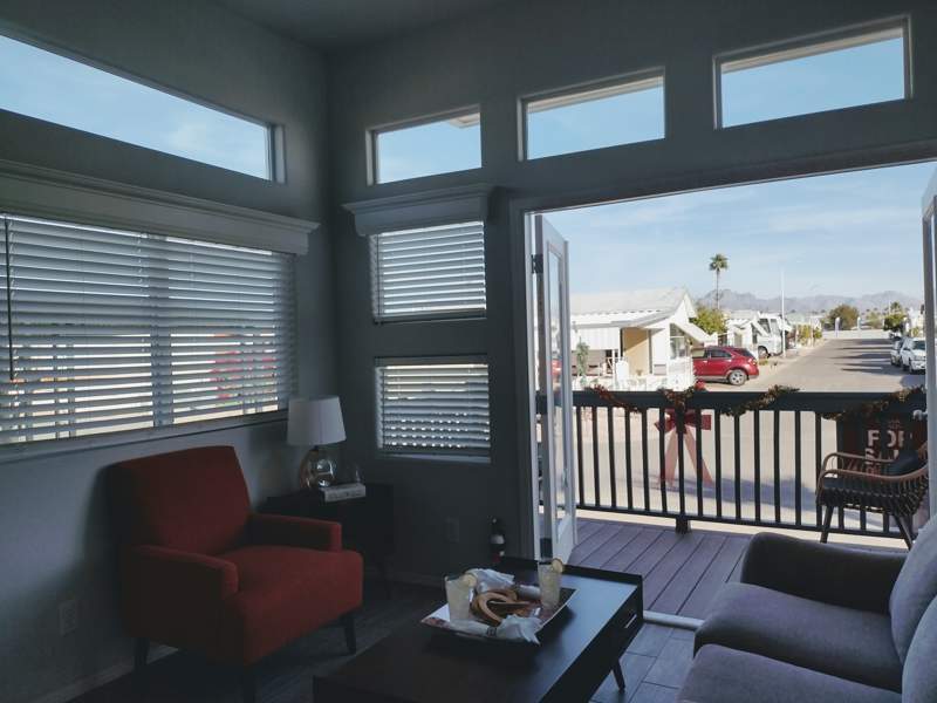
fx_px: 731
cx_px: 468
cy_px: 352
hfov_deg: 65.3
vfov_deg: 51.4
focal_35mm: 27
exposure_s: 1/1753
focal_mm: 4.71
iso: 100
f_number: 1.7
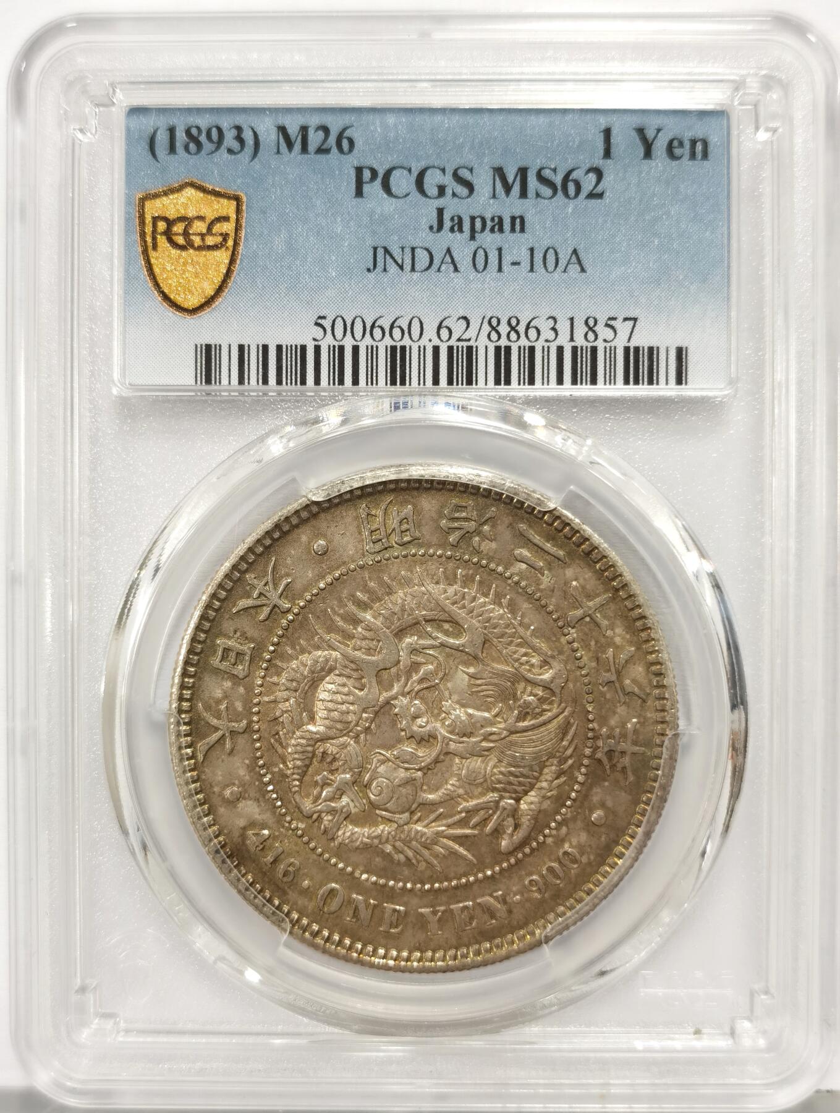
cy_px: 556
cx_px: 420
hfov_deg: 27.1
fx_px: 1740
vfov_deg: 35.5
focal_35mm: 54
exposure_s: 1/100
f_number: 16
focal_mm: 5.56
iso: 125
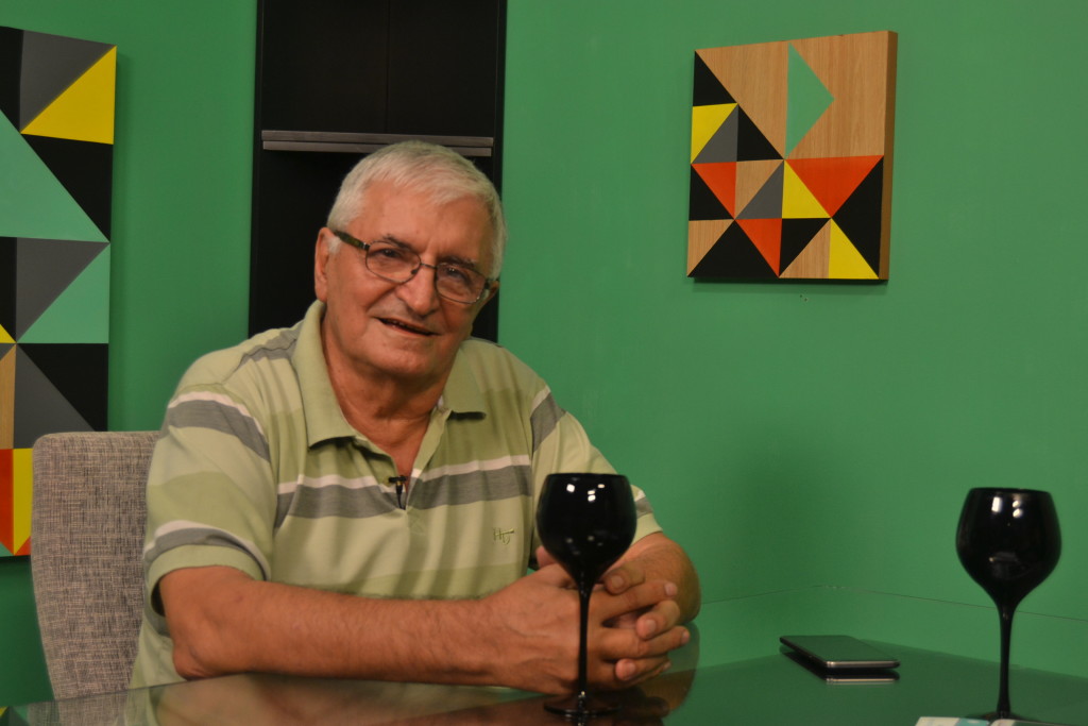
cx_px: 544
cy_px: 363
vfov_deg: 23.8
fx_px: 1723
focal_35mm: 57
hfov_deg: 35.0
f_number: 4.8
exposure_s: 1/100
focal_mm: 38
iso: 400
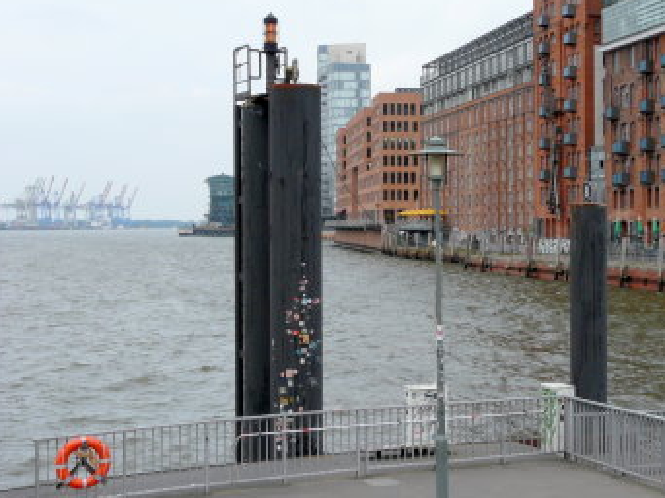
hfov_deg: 35.0
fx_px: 1056
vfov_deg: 26.5
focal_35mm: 55
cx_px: 350
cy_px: 218
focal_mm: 7.7
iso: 100
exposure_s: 1/250
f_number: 5.6
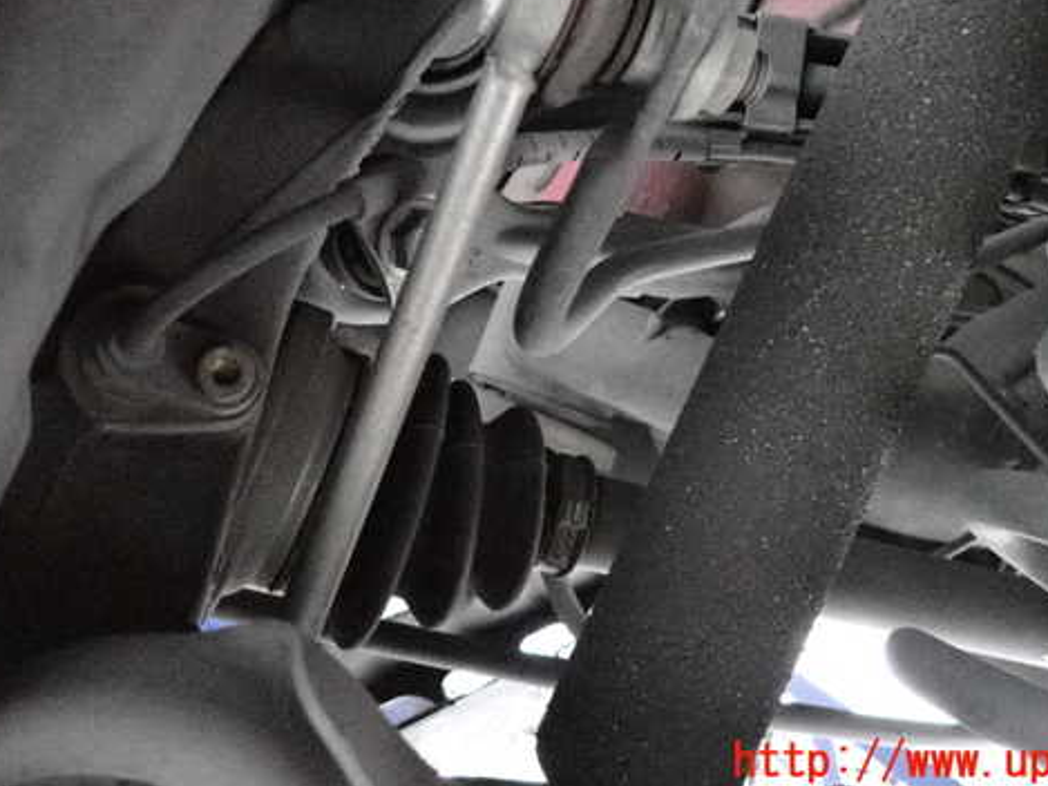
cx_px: 568
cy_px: 288
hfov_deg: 56.7
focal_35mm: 32
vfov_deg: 43.8
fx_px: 969
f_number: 2
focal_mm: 4.5
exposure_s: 1/125
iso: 5000
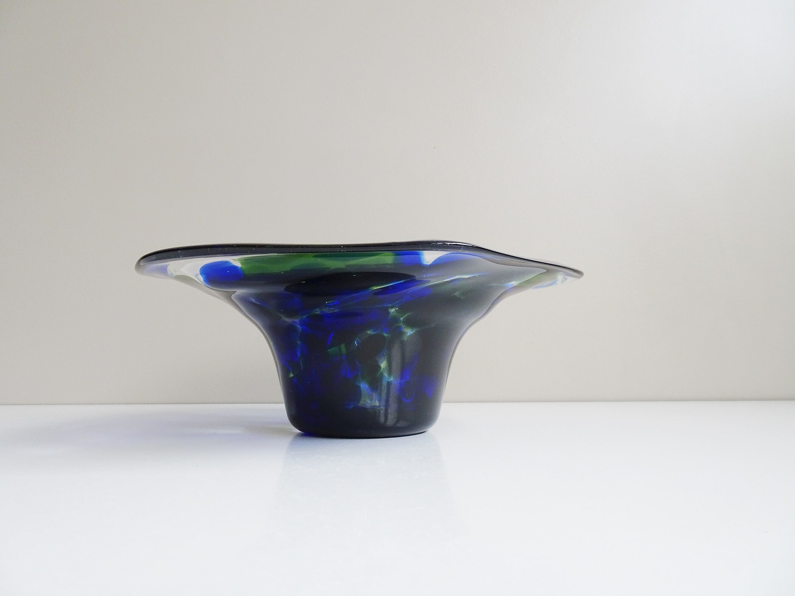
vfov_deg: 56.8
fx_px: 551
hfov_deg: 71.6
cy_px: 298
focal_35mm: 24
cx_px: 398
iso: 80
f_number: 3.5
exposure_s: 1/30
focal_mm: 4.1
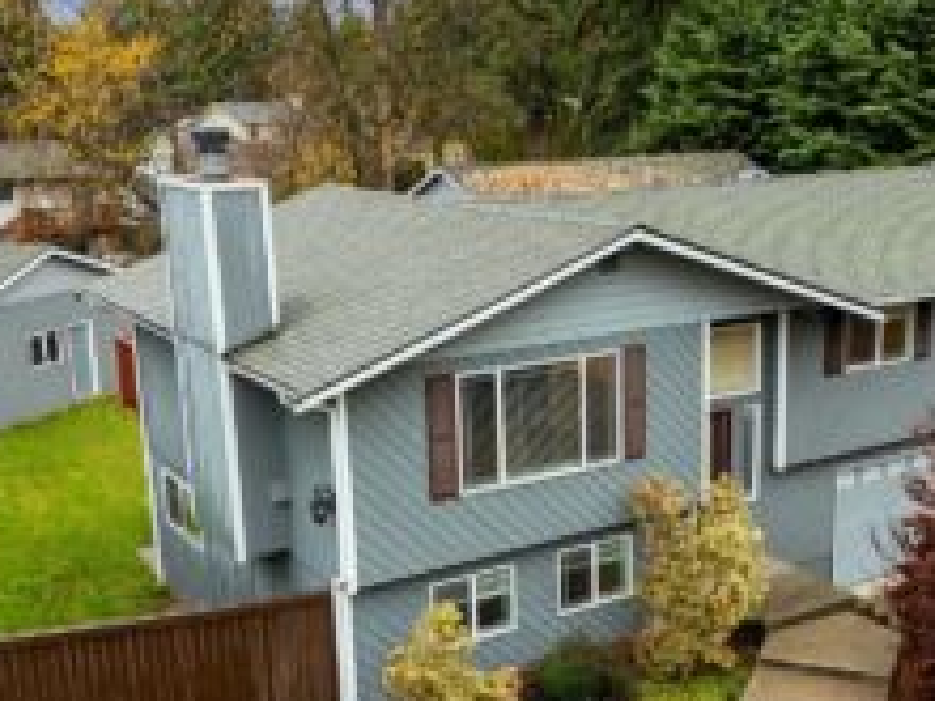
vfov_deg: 35.8
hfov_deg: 46.4
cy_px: 416
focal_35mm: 40
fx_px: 1080
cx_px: 578
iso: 200
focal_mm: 11
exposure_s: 1/25
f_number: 8
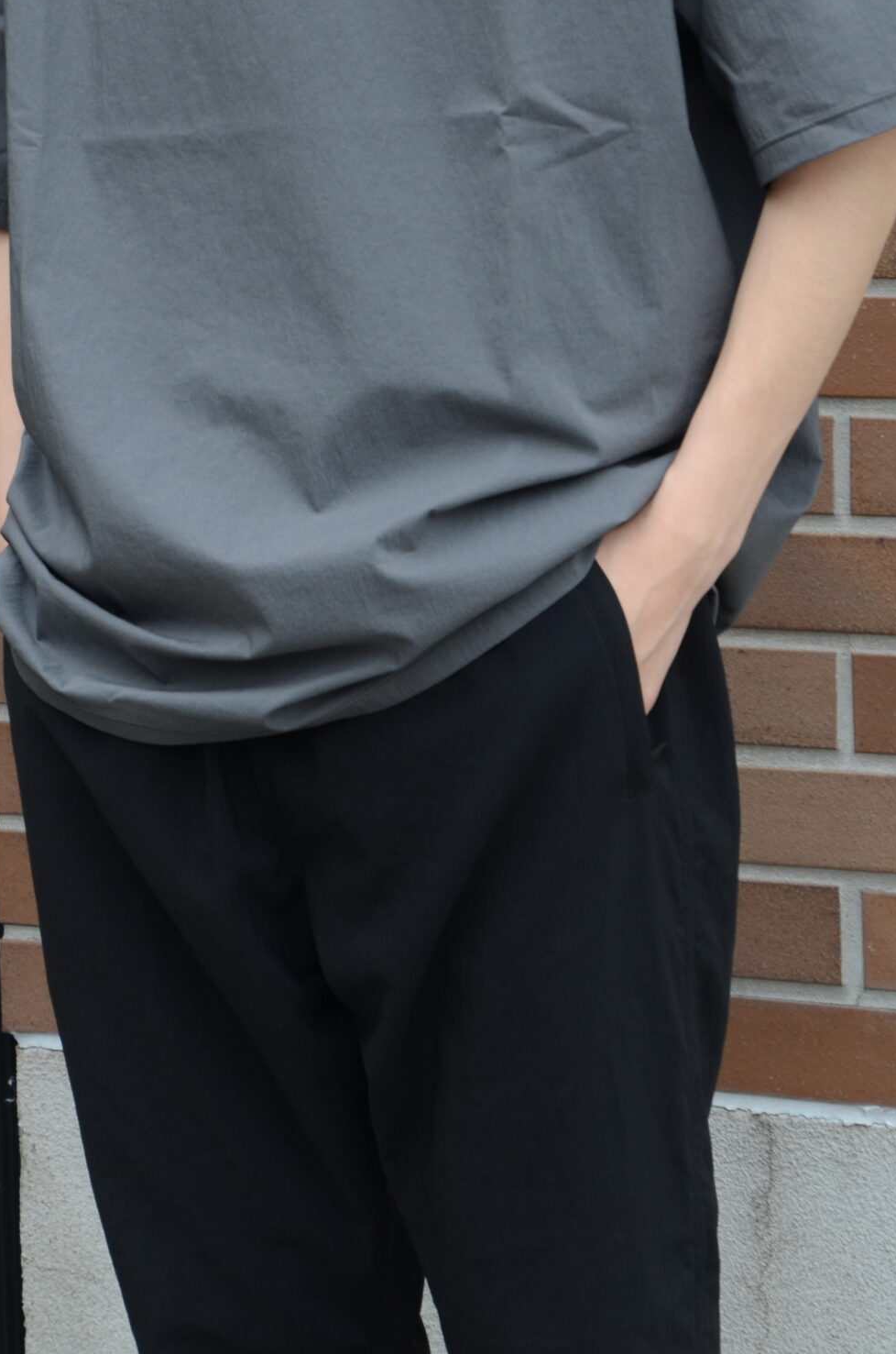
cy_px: 474
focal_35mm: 182
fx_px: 6826
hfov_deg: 7.5
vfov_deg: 11.3
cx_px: 357
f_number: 6.3
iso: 250
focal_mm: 70
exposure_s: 1/200
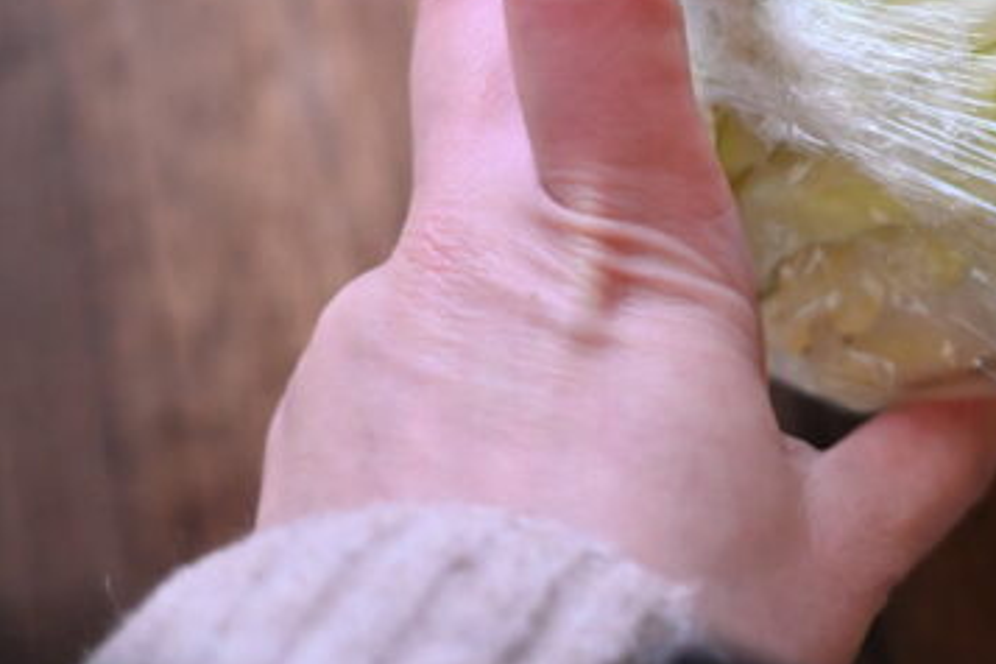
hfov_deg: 22.9
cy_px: 50
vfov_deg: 15.7
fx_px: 2379
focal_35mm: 86
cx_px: 932
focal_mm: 40
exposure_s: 1/125
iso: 8000
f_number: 2.8
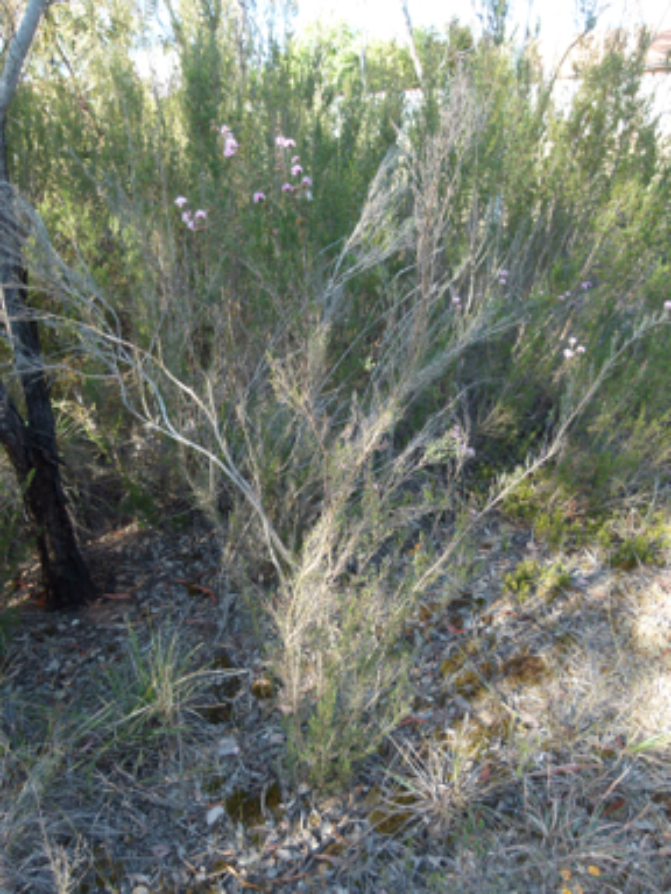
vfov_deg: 69.4
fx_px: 646
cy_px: 447
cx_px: 336
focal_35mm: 25
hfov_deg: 54.9
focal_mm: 4.5
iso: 100
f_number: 2.8
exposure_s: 1/100
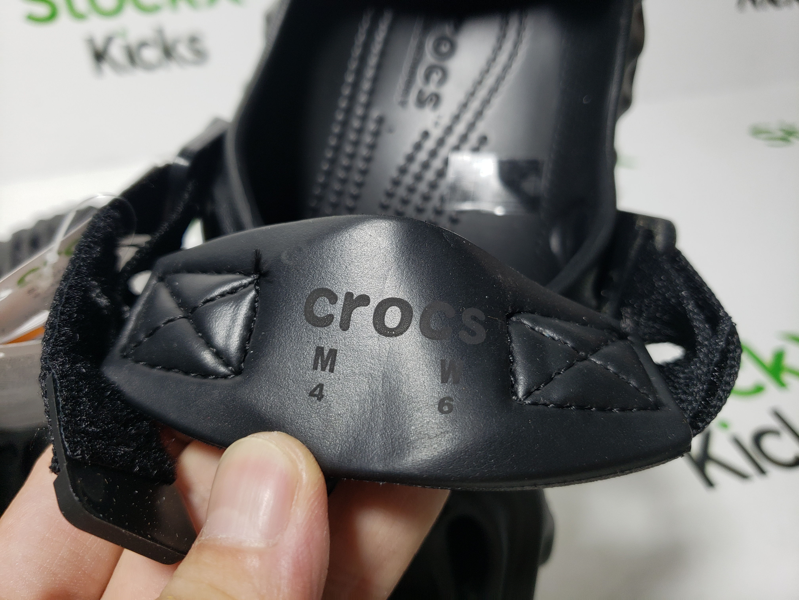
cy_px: 300
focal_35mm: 26
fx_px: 600
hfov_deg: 67.3
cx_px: 400
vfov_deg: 53.1
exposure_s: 1/284
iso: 50
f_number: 1.5
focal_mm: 4.3
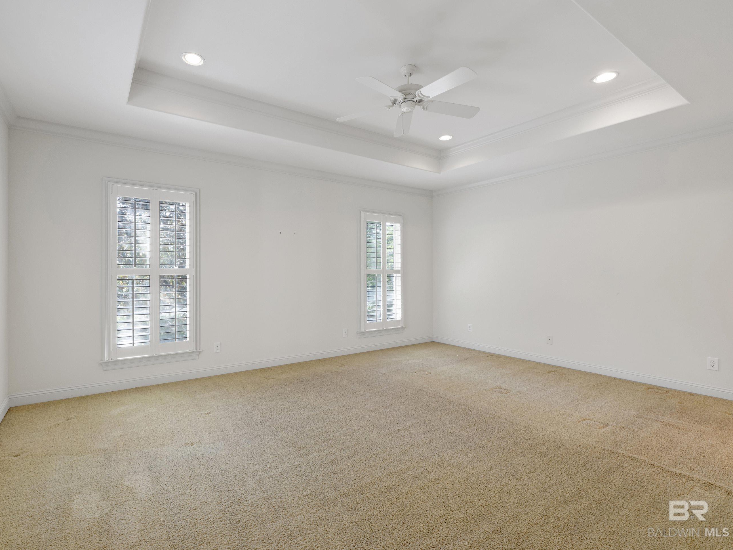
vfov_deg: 78.1
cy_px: 270
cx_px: 324
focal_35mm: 16
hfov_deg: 94.1
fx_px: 339
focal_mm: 14
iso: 400
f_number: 11
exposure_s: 1/5
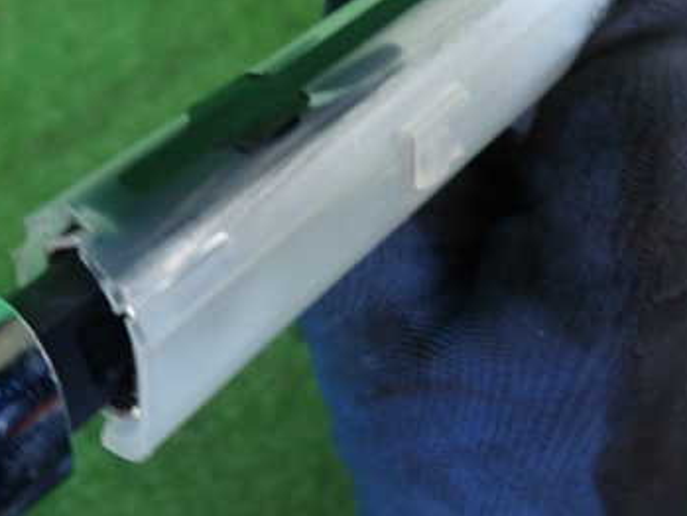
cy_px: 187
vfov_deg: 33.4
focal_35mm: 43
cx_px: 283
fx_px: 854
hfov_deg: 43.7
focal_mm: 4.5
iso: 200
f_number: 2
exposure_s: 1/30
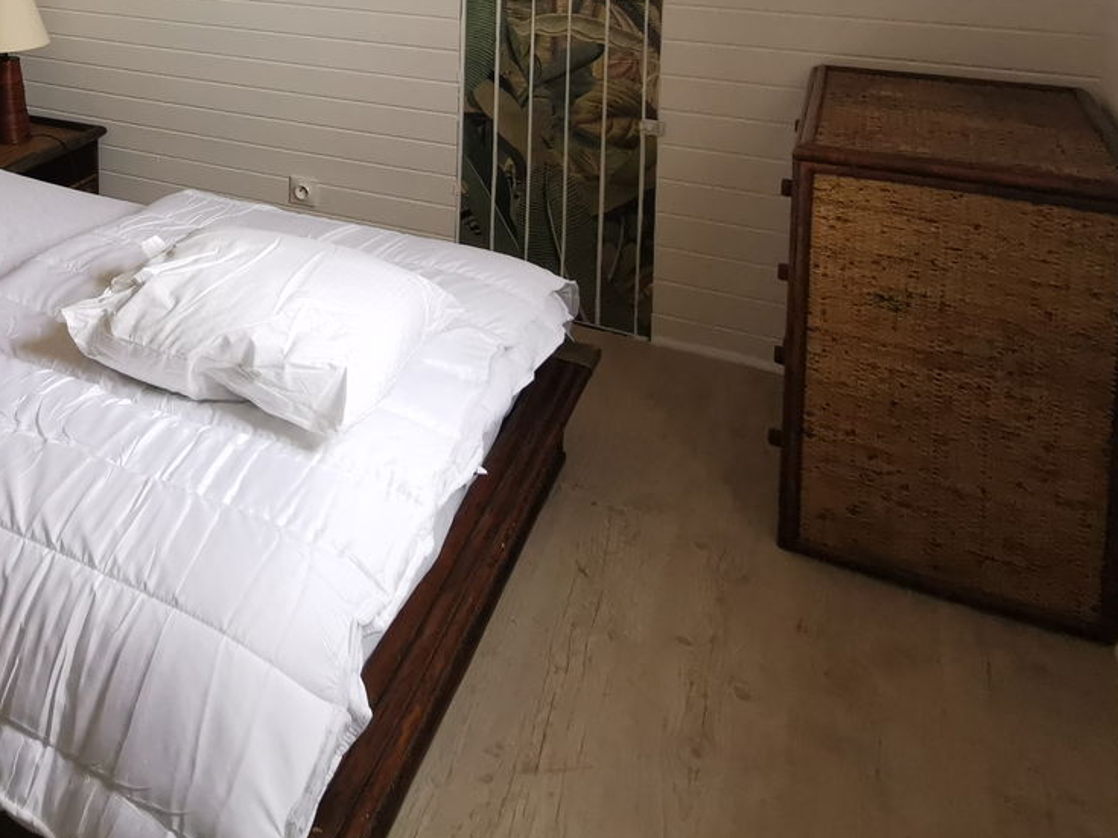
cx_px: 6
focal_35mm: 37
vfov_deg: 33.9
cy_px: -67
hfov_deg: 43.2
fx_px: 1195
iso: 125
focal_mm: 2.26
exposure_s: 1/50
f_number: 2.2
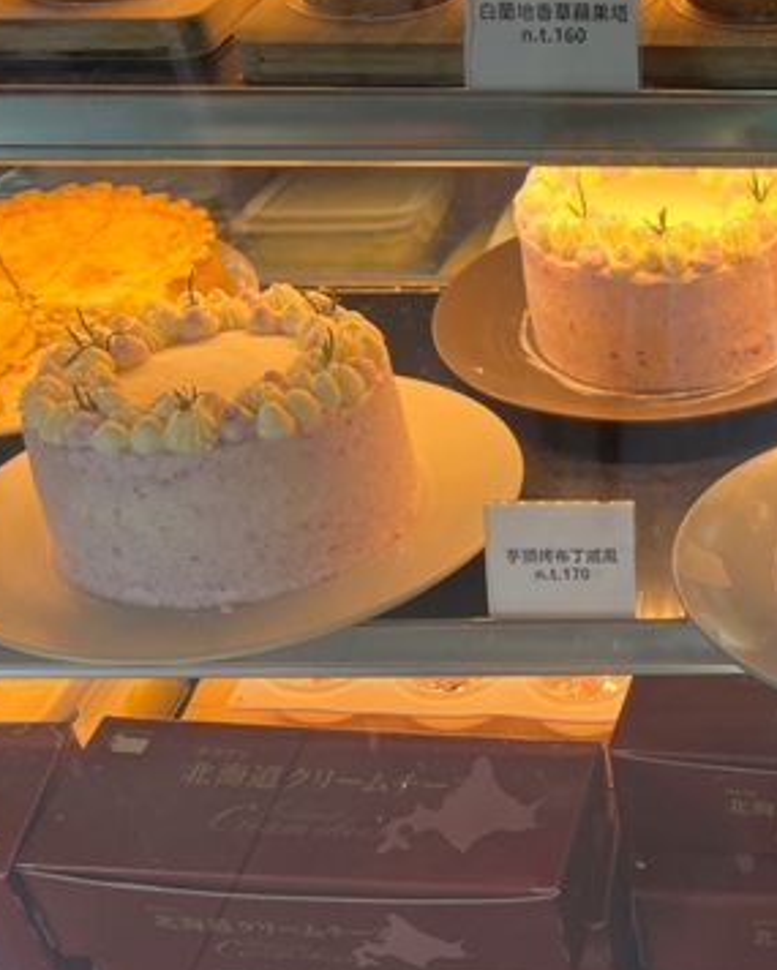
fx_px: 1638
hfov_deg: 24.3
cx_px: 919
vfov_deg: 33.0
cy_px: 428
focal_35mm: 57
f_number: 1.5
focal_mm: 5.7
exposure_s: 1/120
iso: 50
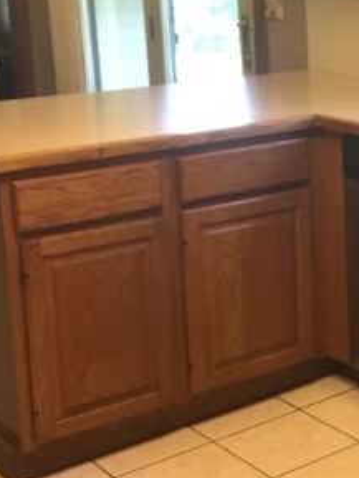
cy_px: 192
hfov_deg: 18.1
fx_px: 1064
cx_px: 440
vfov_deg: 25.3
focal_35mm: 77
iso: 80
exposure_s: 1/30
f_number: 2.2
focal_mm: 4.15
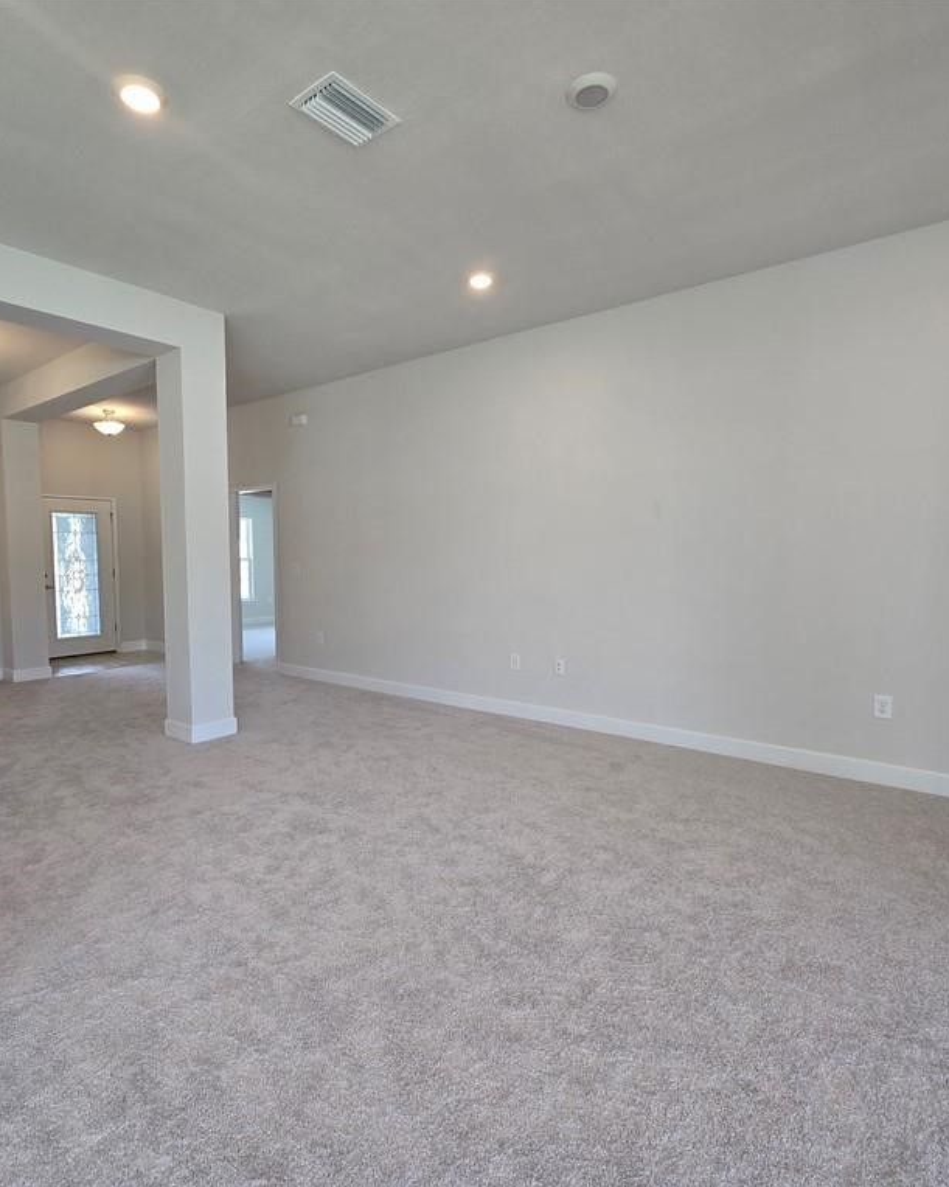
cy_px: 594
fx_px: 597
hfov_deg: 76.8
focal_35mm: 17
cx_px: 433
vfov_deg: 89.6
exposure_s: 1/60
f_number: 2.2
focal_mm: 2.2
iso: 64
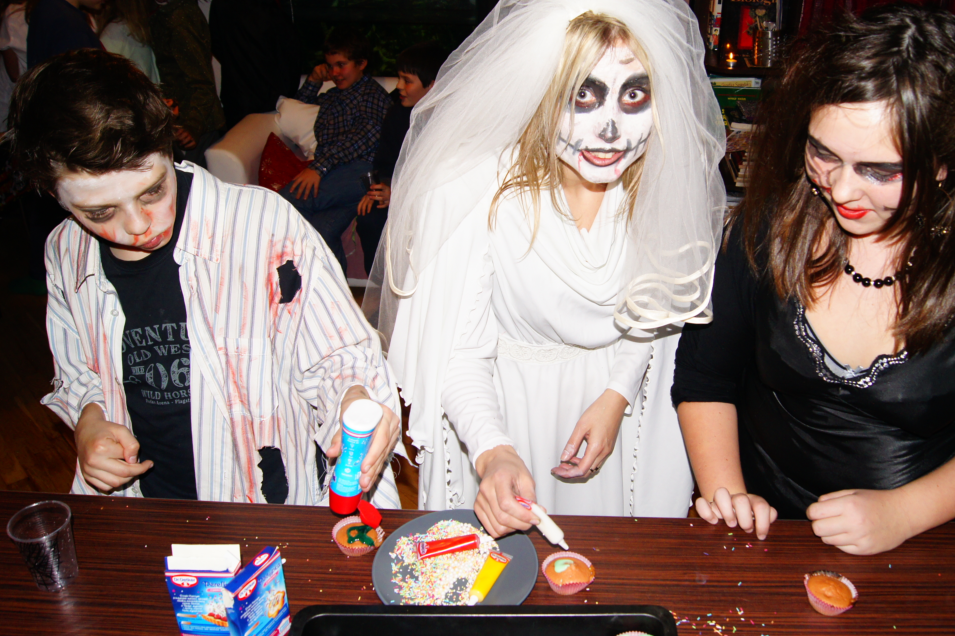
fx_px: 875
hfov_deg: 57.0
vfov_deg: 39.9
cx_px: 554
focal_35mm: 33
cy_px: 293
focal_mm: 18
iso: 400
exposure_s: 1/60
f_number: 5.6
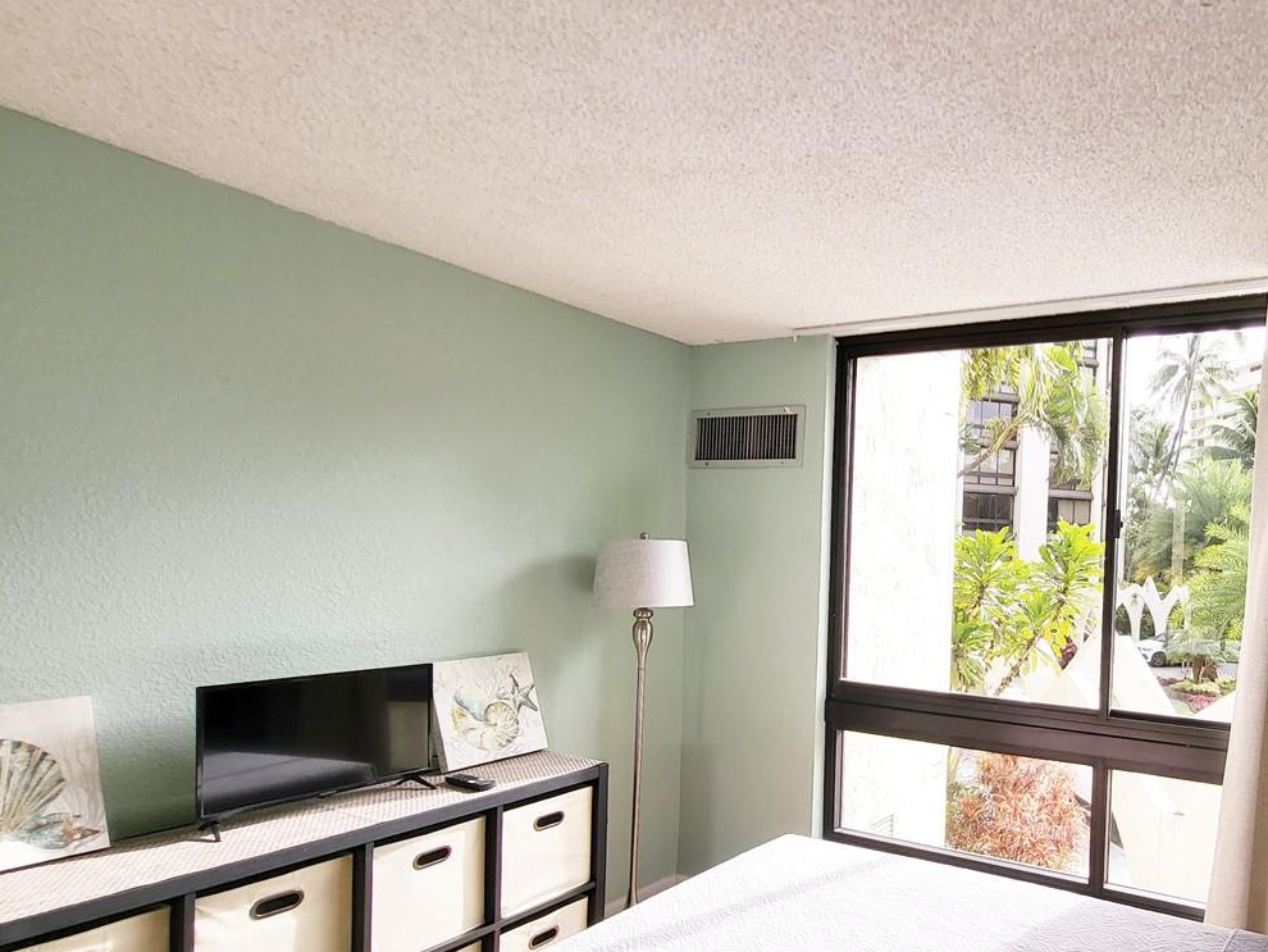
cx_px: 958
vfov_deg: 62.6
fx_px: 769
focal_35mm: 21
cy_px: 596
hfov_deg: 73.2
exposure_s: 1/127
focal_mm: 1.74
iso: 32
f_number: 2.2
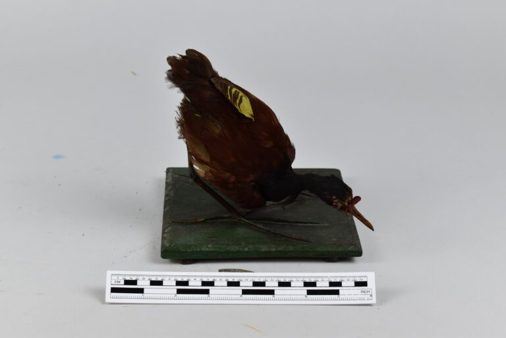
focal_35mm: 82
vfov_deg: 16.6
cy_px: 169
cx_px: 253
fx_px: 1159
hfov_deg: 24.6
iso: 400
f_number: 7.1
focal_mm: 55
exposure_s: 1/40
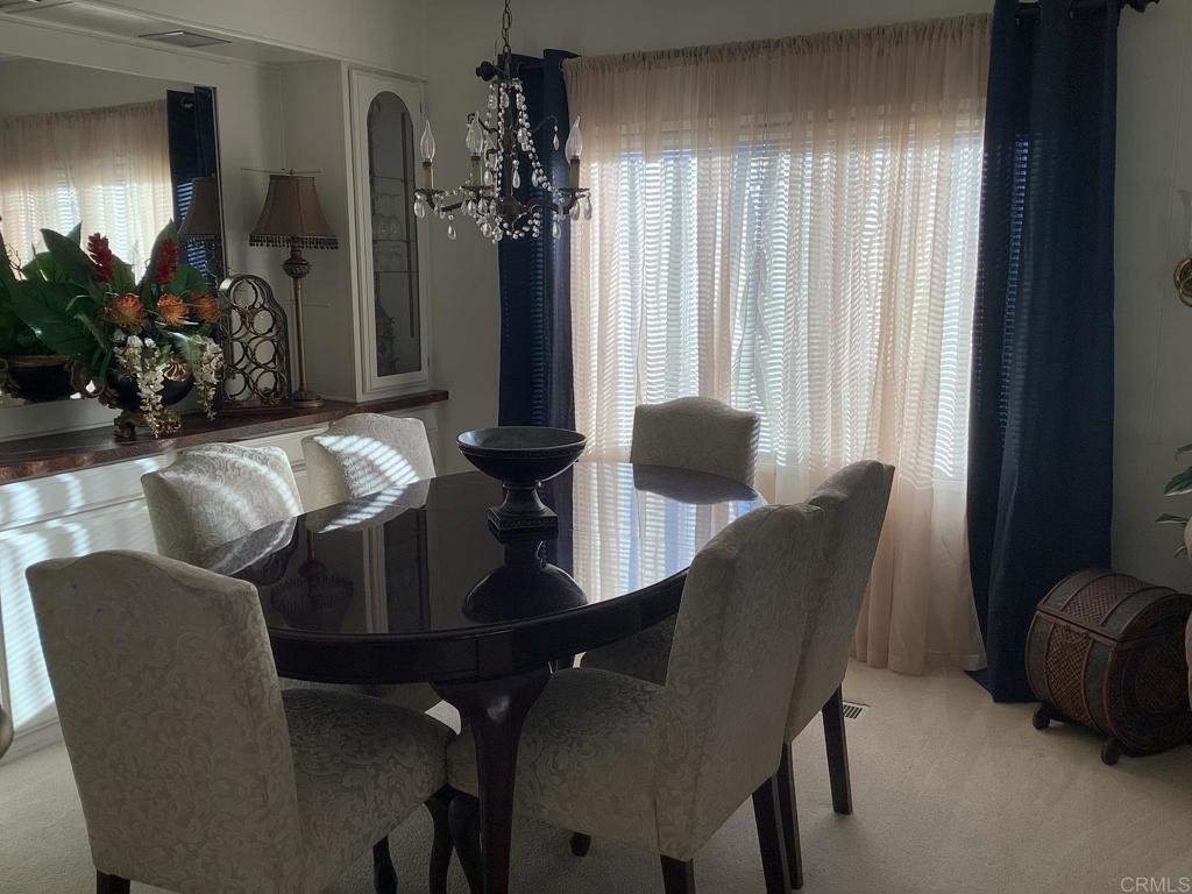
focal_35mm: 31
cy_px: 447
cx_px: 596
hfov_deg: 58.4
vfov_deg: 45.4
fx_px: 1067
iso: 32
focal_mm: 3.3
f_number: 2.4
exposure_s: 1/120
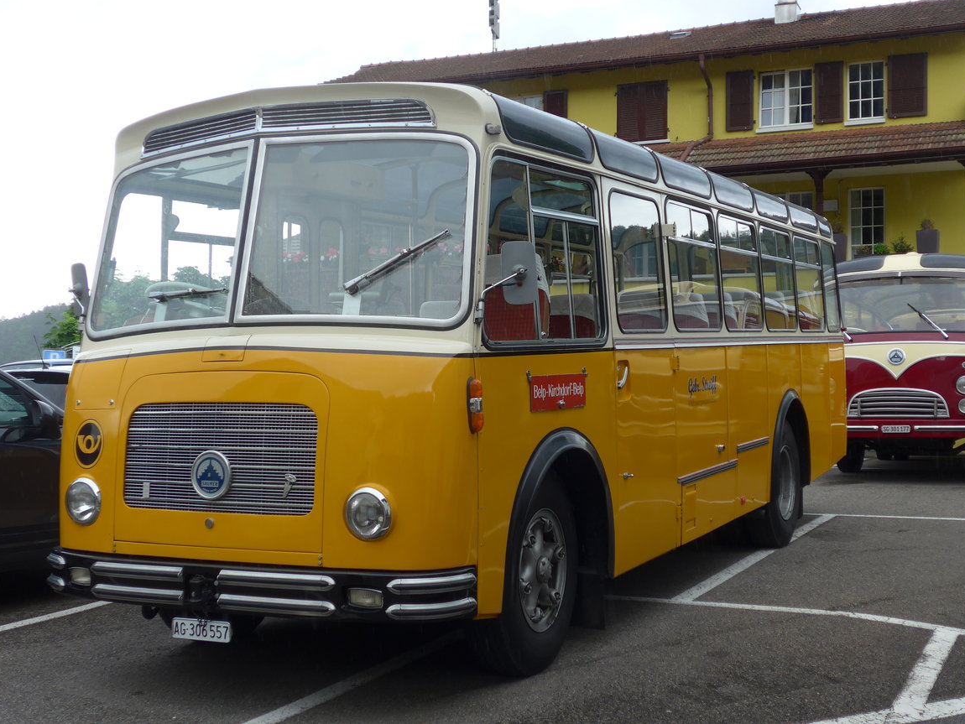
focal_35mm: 48
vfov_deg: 30.3
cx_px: 472
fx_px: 1338
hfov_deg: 39.6
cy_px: 347
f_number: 3
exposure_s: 1/320
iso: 80
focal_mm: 9.5
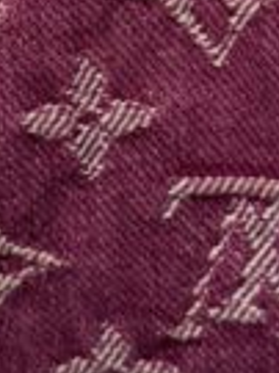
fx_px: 1528
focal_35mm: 142
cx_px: 113
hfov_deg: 10.4
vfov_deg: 13.4
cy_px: -108
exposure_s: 1/120
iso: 125
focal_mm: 6.76
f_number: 1.78
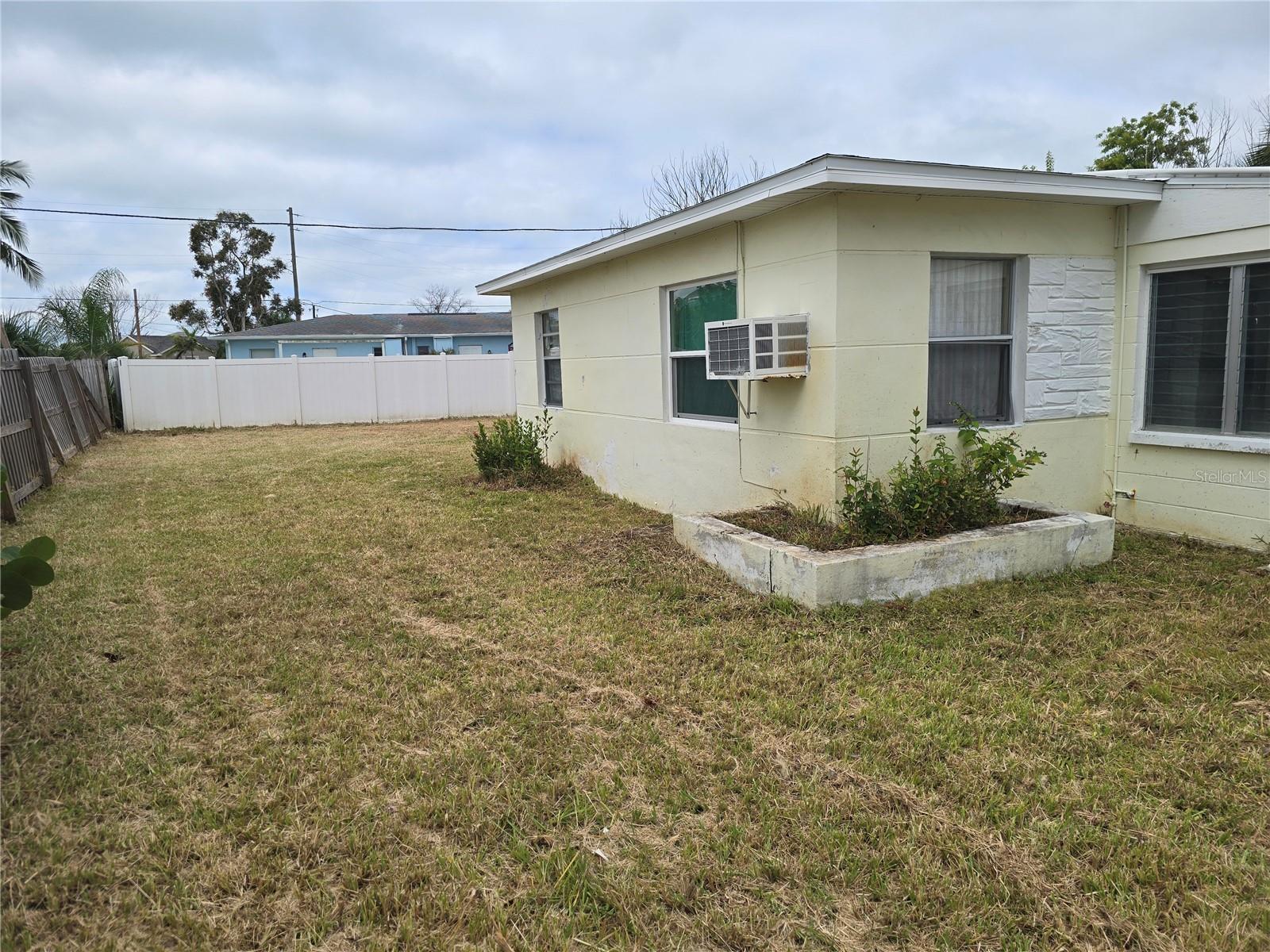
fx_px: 844
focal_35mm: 23
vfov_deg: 58.9
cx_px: 635
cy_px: 476
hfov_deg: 73.9
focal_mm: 6.3
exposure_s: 1/740
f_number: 1.7
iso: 12
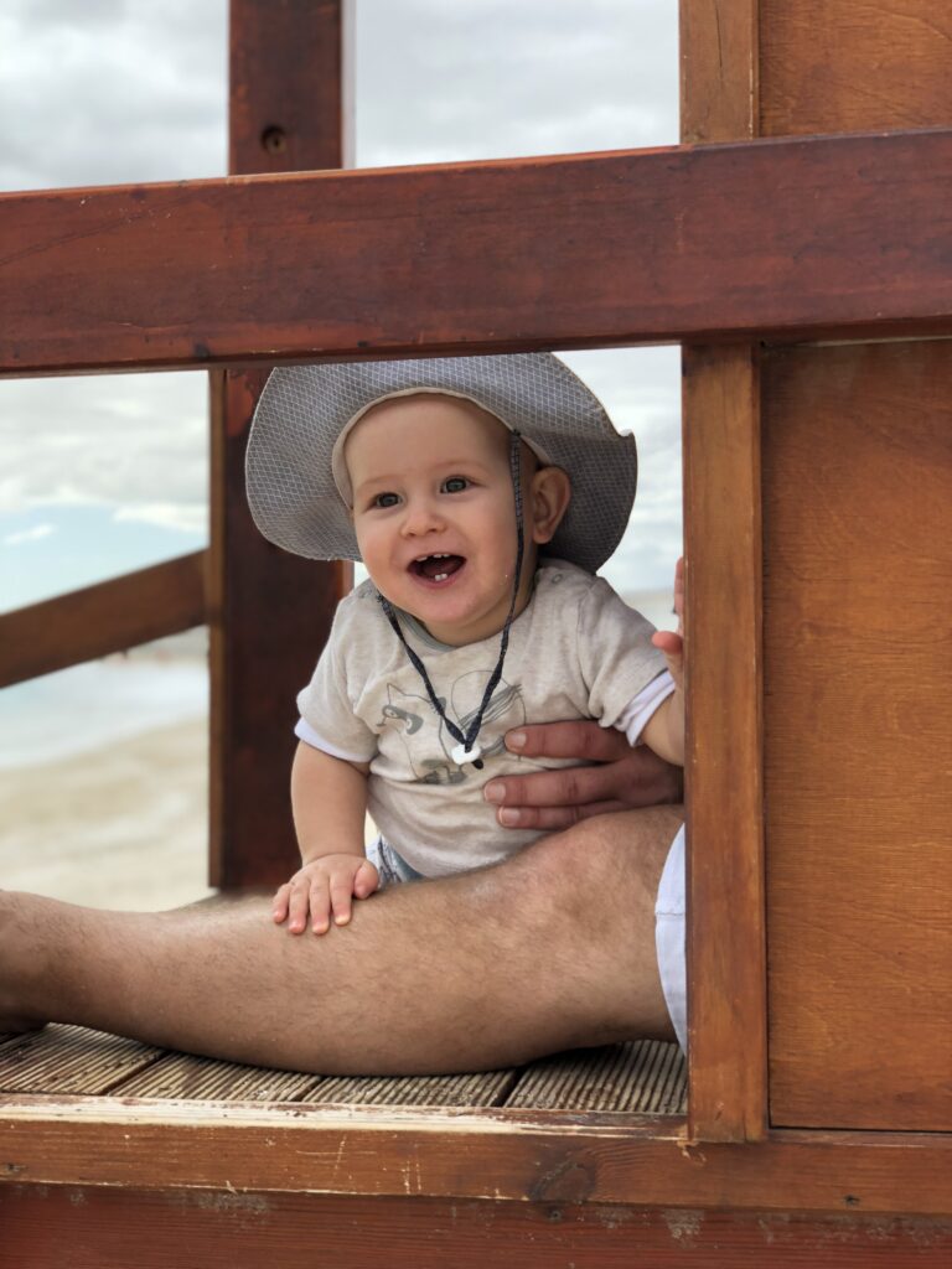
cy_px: 634
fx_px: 1907
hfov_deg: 28.0
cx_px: 476
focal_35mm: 52
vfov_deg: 36.8
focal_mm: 6
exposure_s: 1/300
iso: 16
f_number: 2.4
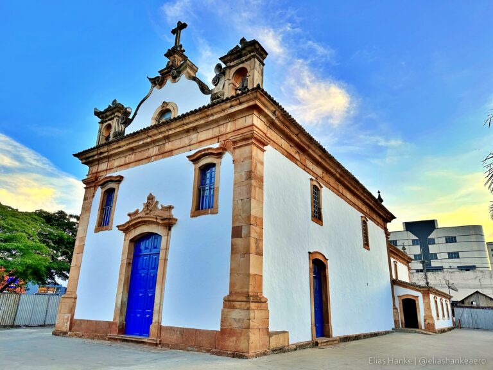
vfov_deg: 56.8
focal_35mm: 24
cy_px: 185
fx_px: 342
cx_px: 246
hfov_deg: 71.6
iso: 80
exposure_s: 1/354
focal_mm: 6.86
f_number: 1.78
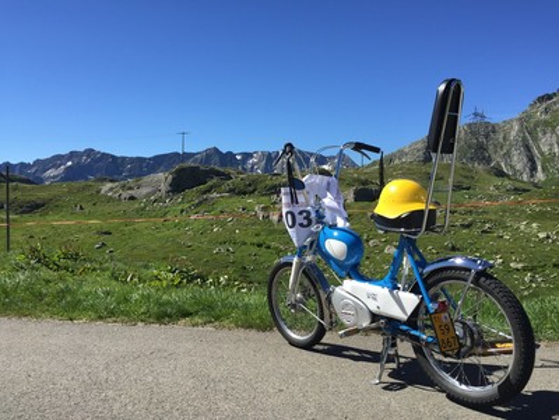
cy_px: 210
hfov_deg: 61.7
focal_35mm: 29
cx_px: 280
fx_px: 468
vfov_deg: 48.2
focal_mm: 4.15
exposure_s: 1/1522
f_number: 2.2
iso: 32
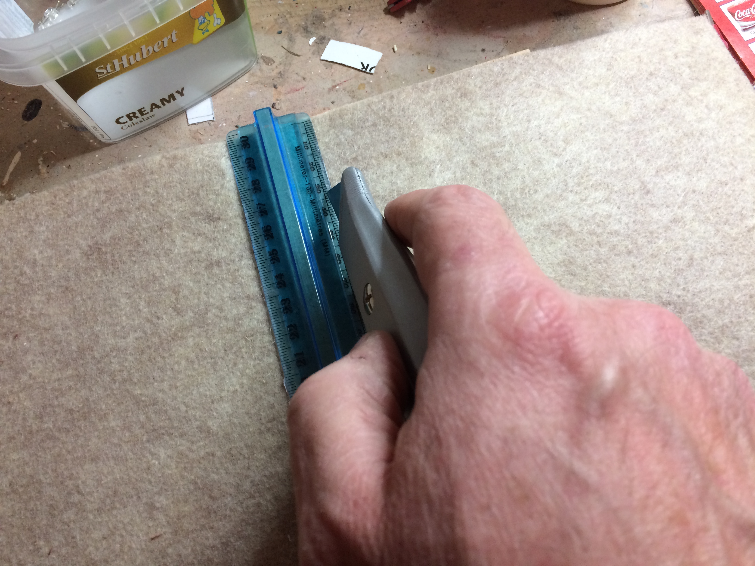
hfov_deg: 61.7
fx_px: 633
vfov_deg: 48.2
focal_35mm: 29
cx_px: 378
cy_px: 283
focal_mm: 4.15
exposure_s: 1/30
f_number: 2.2
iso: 100
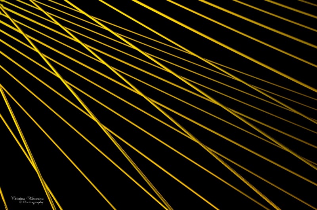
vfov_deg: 23.7
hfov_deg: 35.1
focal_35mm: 57
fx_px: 501
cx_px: 158
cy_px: 105
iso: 2000
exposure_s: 1/60
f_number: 5
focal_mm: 38
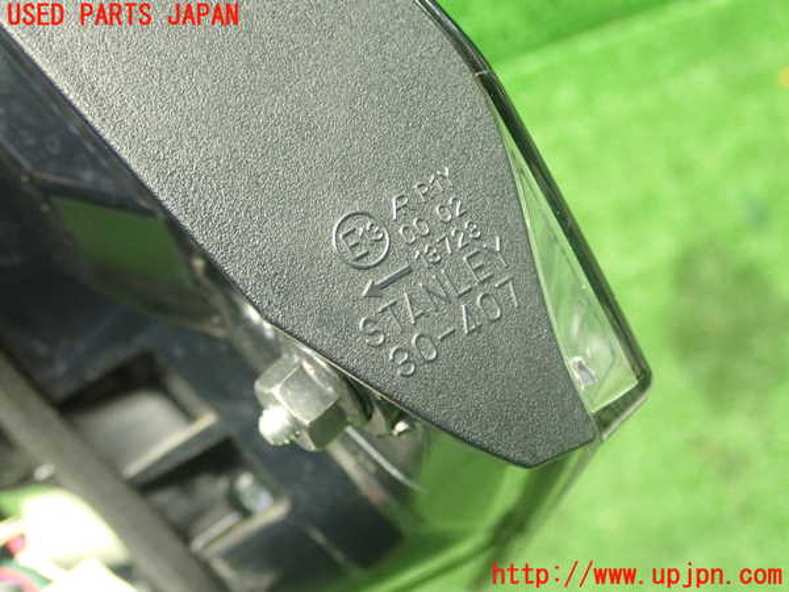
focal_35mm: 50
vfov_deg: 29.1
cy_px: 296
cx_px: 394
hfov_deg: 38.2
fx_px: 1140
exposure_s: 1/20
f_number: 3.2
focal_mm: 9.01
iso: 800
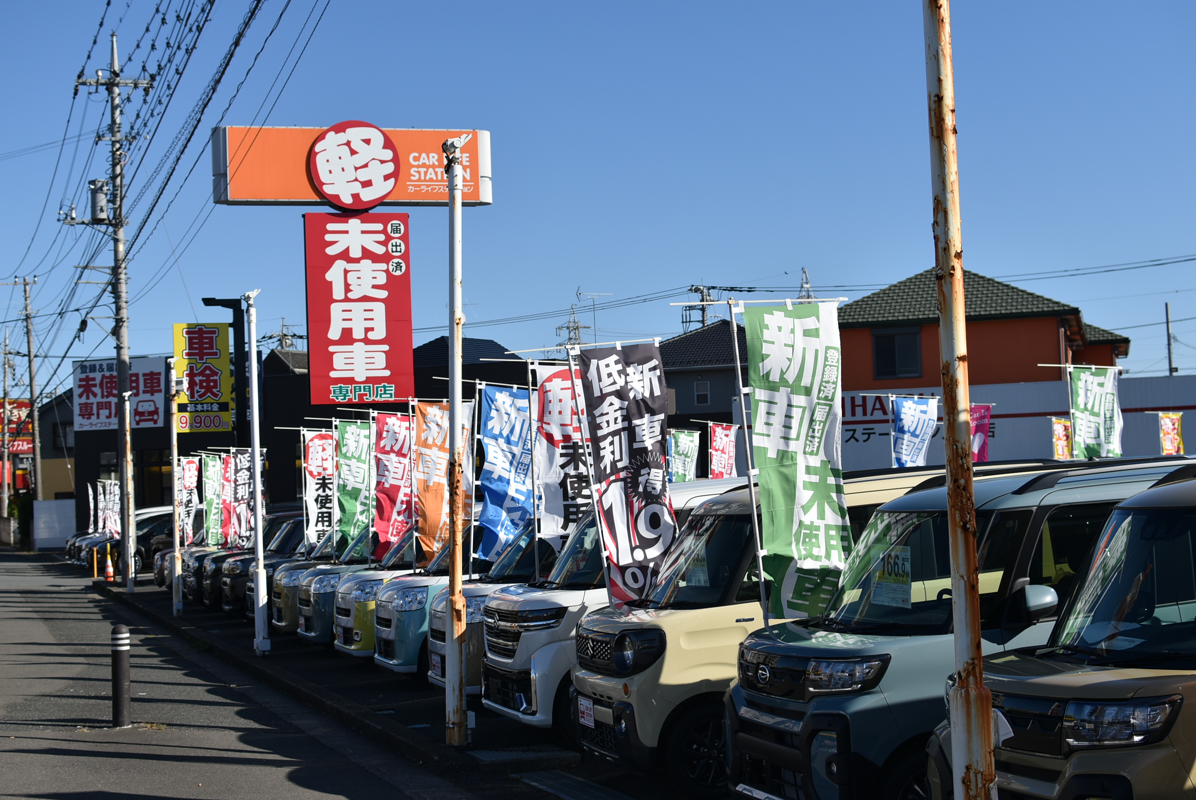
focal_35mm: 52
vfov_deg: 25.8
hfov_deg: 37.8
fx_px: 1745
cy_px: 400
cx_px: 598
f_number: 4
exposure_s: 1/1250
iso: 100
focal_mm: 35
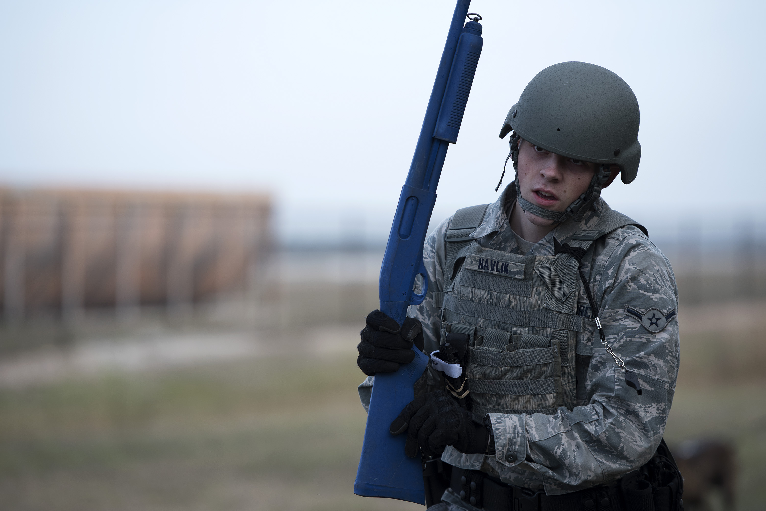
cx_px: 383
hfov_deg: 12.1
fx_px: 3619
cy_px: 256
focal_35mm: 170
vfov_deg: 8.1
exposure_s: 1/1250
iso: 160
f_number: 2.8
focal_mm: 170
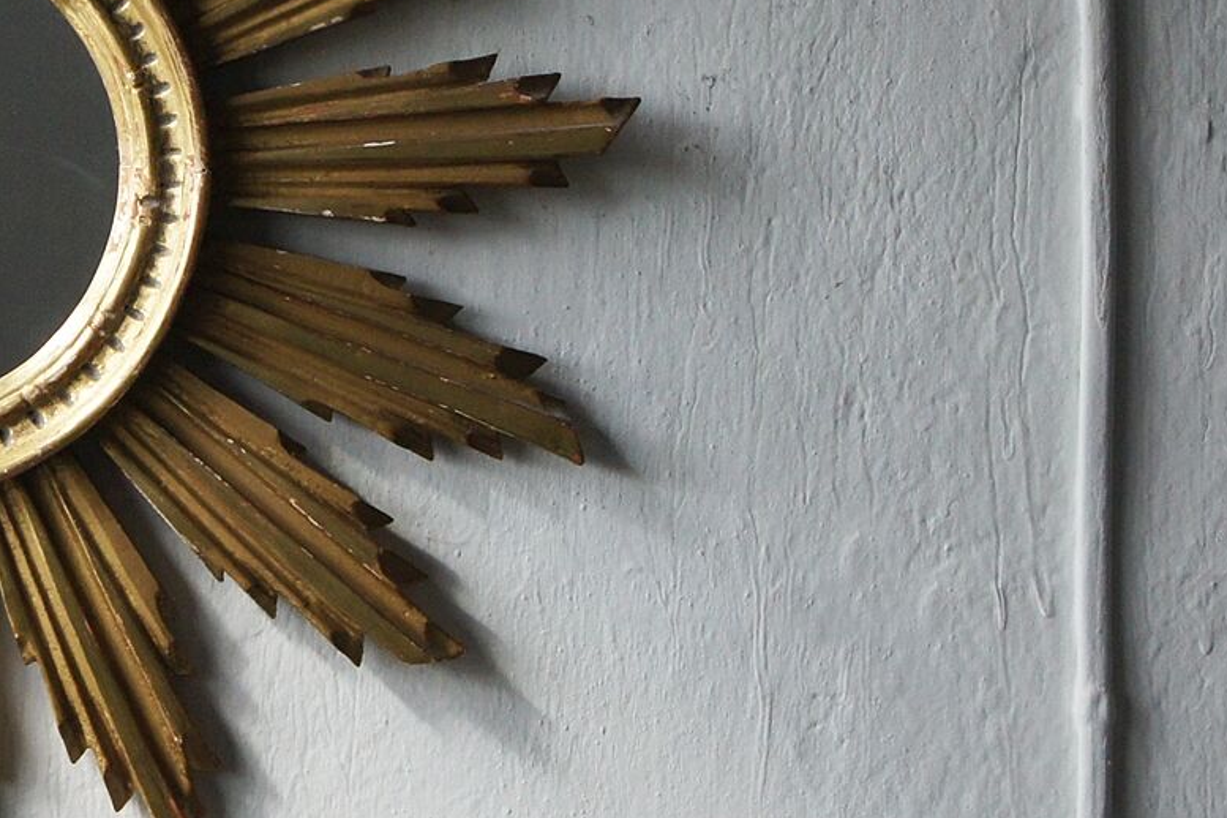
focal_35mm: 212
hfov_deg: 9.6
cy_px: 143
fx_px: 7235
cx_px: -90
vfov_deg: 6.5
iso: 800
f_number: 5.6
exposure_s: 1/320
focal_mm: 55
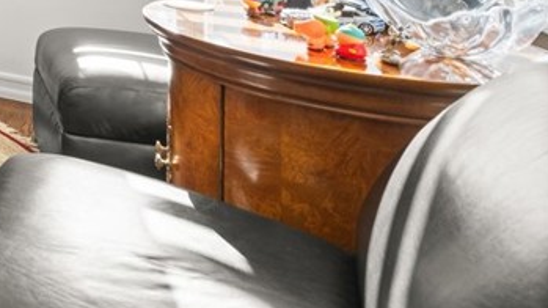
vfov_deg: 22.9
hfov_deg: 30.1
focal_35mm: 43
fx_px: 625
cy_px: -145
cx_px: -251
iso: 400
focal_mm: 14
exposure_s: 1/8
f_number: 7.1
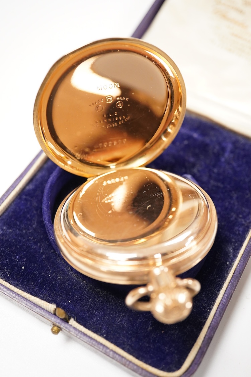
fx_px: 471
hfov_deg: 29.9
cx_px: 126
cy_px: 188
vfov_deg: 43.6
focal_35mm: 45
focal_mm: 30
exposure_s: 1/160
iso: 2500
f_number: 6.3
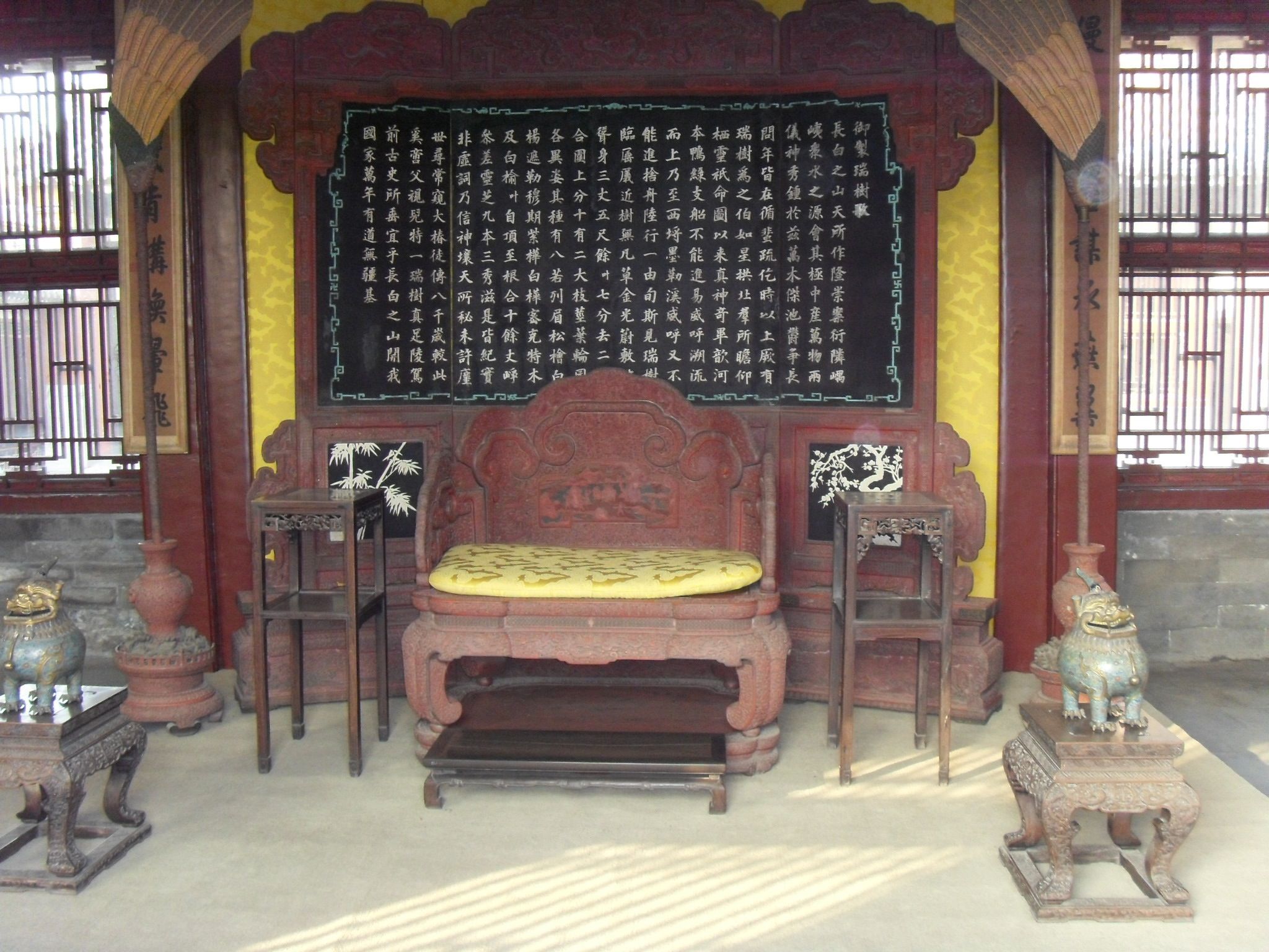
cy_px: 476
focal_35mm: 39
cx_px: 634
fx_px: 1430
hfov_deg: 47.9
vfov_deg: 36.8
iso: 400
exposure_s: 1/45
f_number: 3.5
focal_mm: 6.6
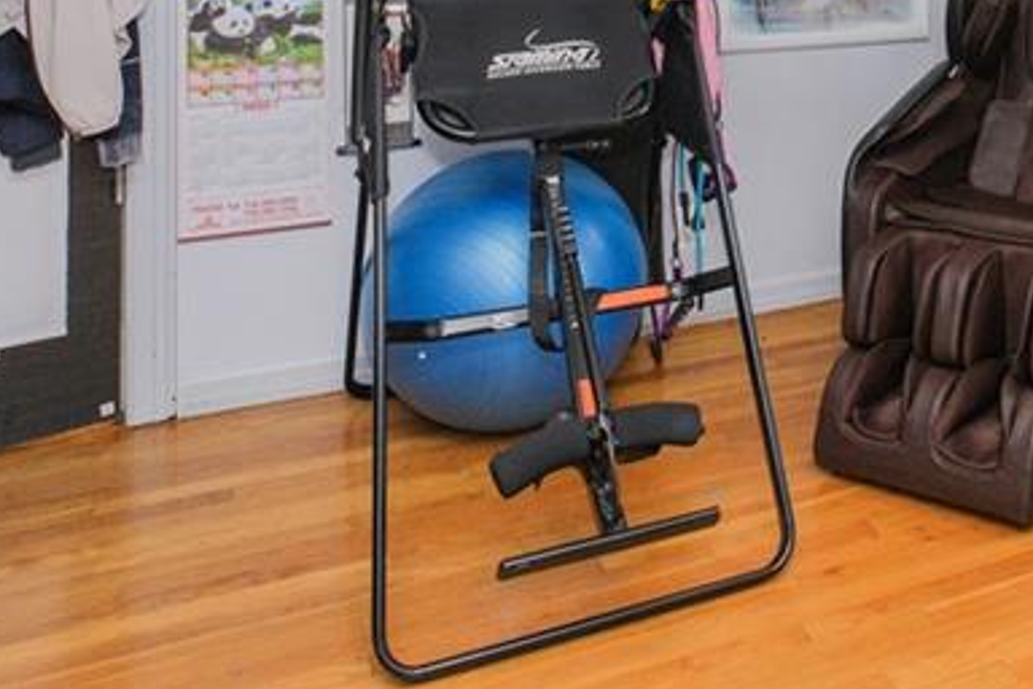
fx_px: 1148
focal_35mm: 40
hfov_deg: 44.9
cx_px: 888
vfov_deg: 28.8
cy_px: -145
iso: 800
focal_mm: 10
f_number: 8
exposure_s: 1/60
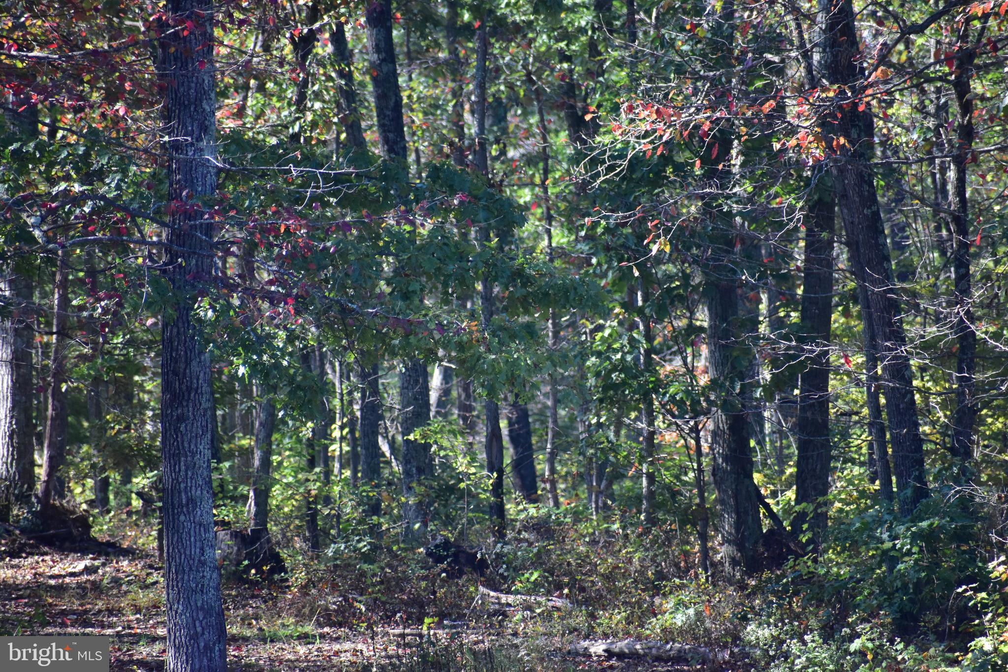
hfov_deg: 4.6
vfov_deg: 3.1
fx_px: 12598
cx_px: 504
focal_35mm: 450
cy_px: 336
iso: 1400
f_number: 6.3
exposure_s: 1/800
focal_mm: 300
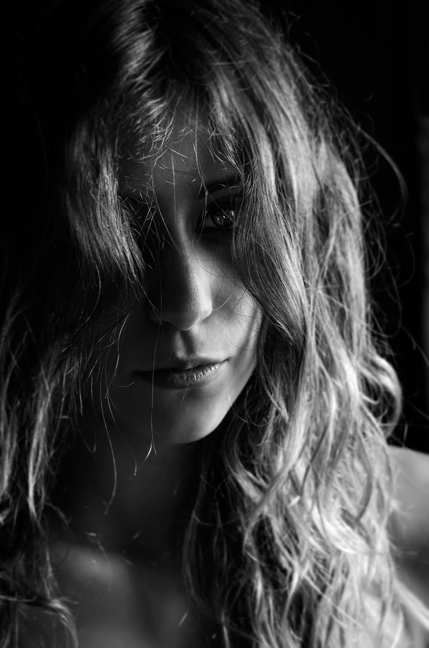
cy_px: 324
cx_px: 214
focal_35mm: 105
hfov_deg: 13.0
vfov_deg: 19.5
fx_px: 1885
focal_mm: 70
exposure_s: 1/200
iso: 200
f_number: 5.6
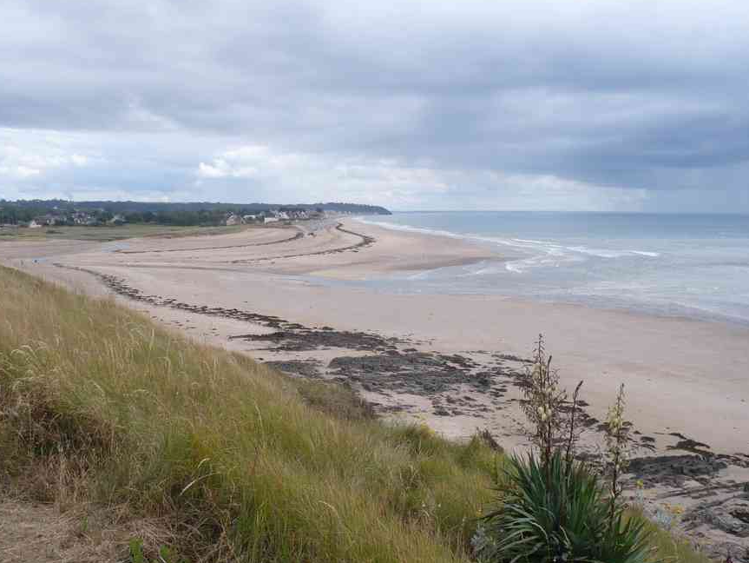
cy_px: 278
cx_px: 376
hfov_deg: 51.3
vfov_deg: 39.7
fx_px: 779
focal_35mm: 36
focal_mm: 5.8
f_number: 8
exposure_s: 1/160
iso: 100
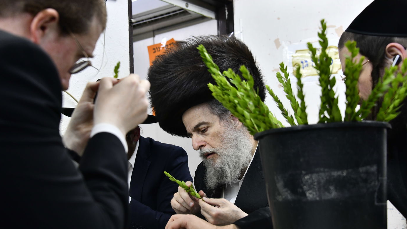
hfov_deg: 37.8
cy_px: 120
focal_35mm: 55
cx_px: 202
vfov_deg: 21.8
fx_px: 594
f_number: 5.6
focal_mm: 52
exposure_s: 1/100
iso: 800
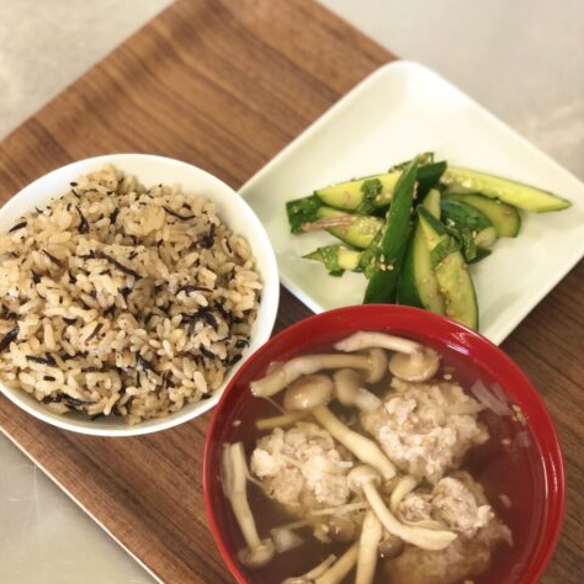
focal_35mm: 62
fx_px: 1183
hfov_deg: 27.7
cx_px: 292
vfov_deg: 27.7
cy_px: 266
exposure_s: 1/60
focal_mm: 6
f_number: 2.4
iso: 100
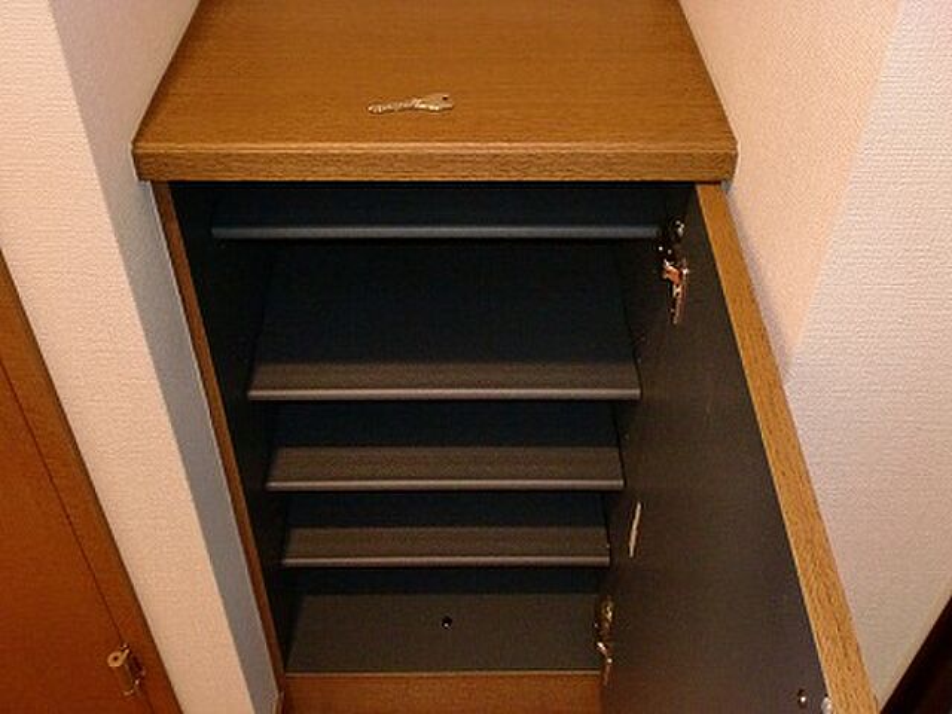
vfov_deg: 40.7
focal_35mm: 35
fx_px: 963
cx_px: 476
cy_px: 357
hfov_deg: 52.6
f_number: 3.1
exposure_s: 1/40
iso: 400
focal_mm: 6.3
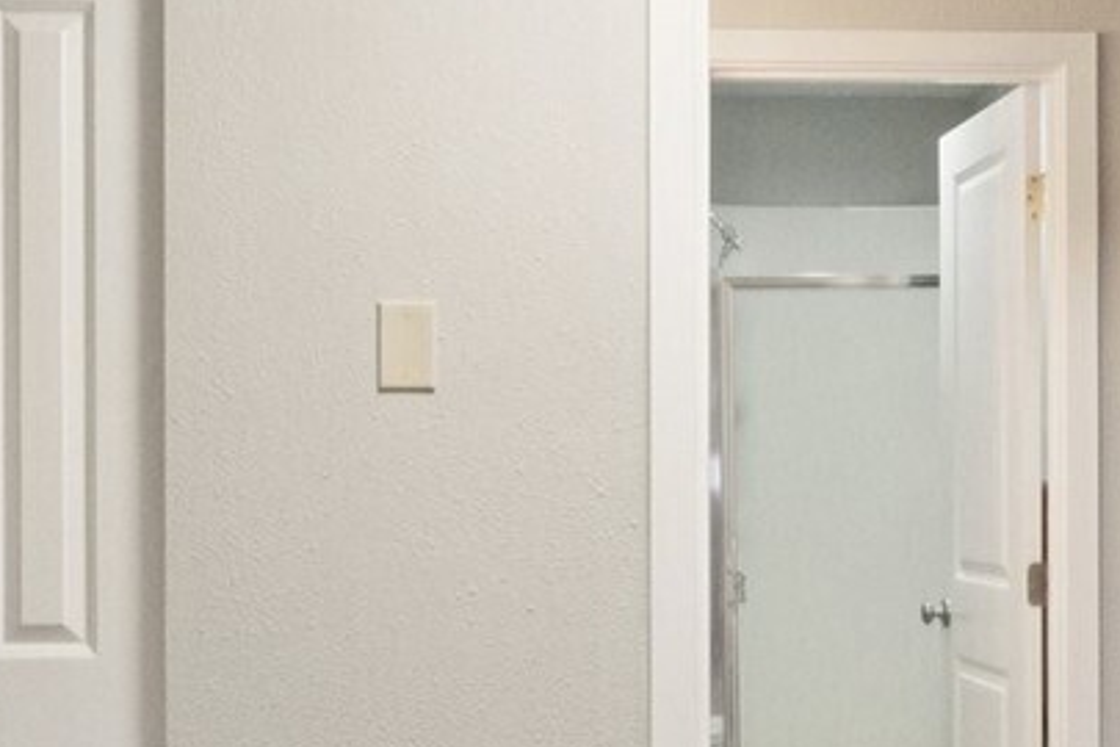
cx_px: 767
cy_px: 425
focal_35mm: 69
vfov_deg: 19.7
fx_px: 2149
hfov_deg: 29.0
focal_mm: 11
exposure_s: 1/30
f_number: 9
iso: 1600
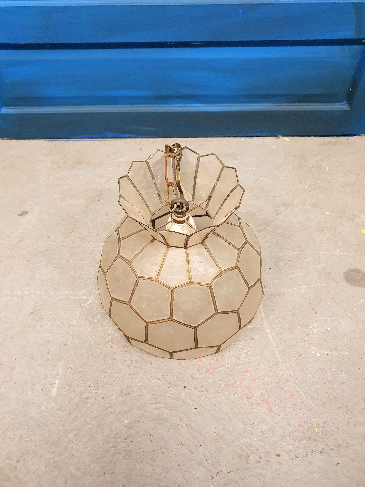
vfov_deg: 67.3
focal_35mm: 26
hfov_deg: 53.1
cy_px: 244
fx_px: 366
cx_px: 182
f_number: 2.4
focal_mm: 4.32
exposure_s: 1/50
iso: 500
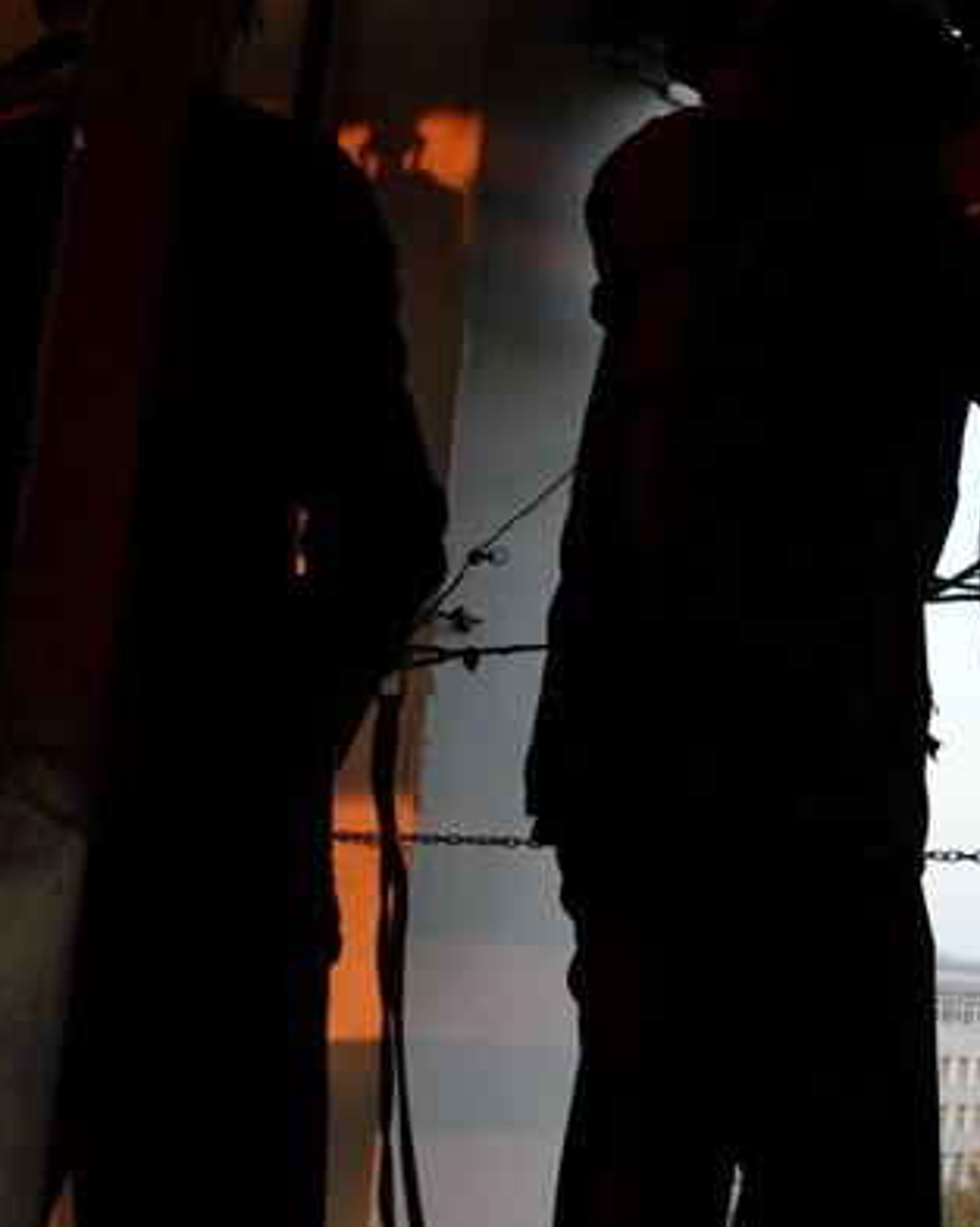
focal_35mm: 69
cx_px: 1039
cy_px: 452
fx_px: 2505
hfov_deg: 21.2
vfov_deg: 27.4
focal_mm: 24
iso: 800
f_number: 5.6
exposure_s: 1/80
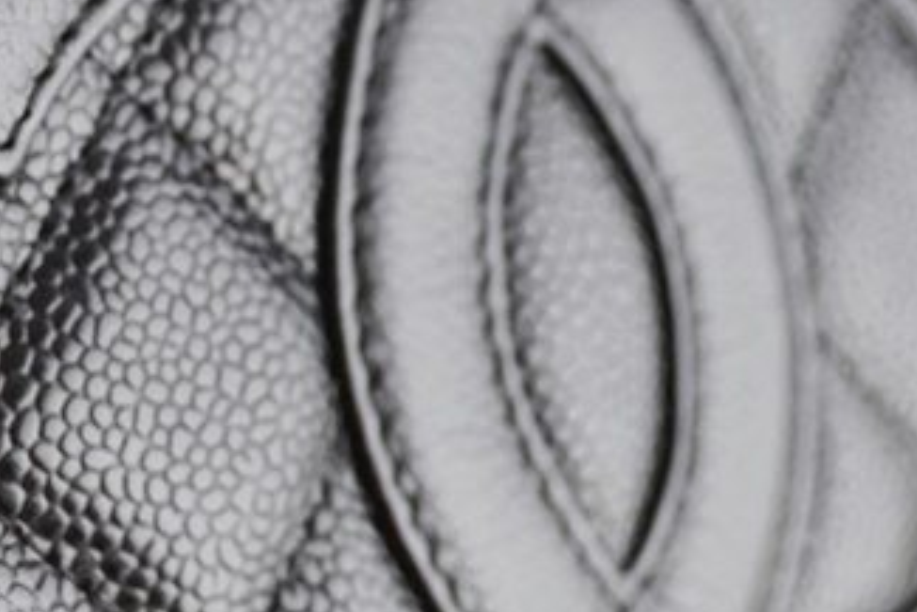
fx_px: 3389
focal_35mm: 133
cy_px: 257
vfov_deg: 10.3
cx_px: 437
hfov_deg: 15.4
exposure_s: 1/60
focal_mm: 32
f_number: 4.8
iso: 400
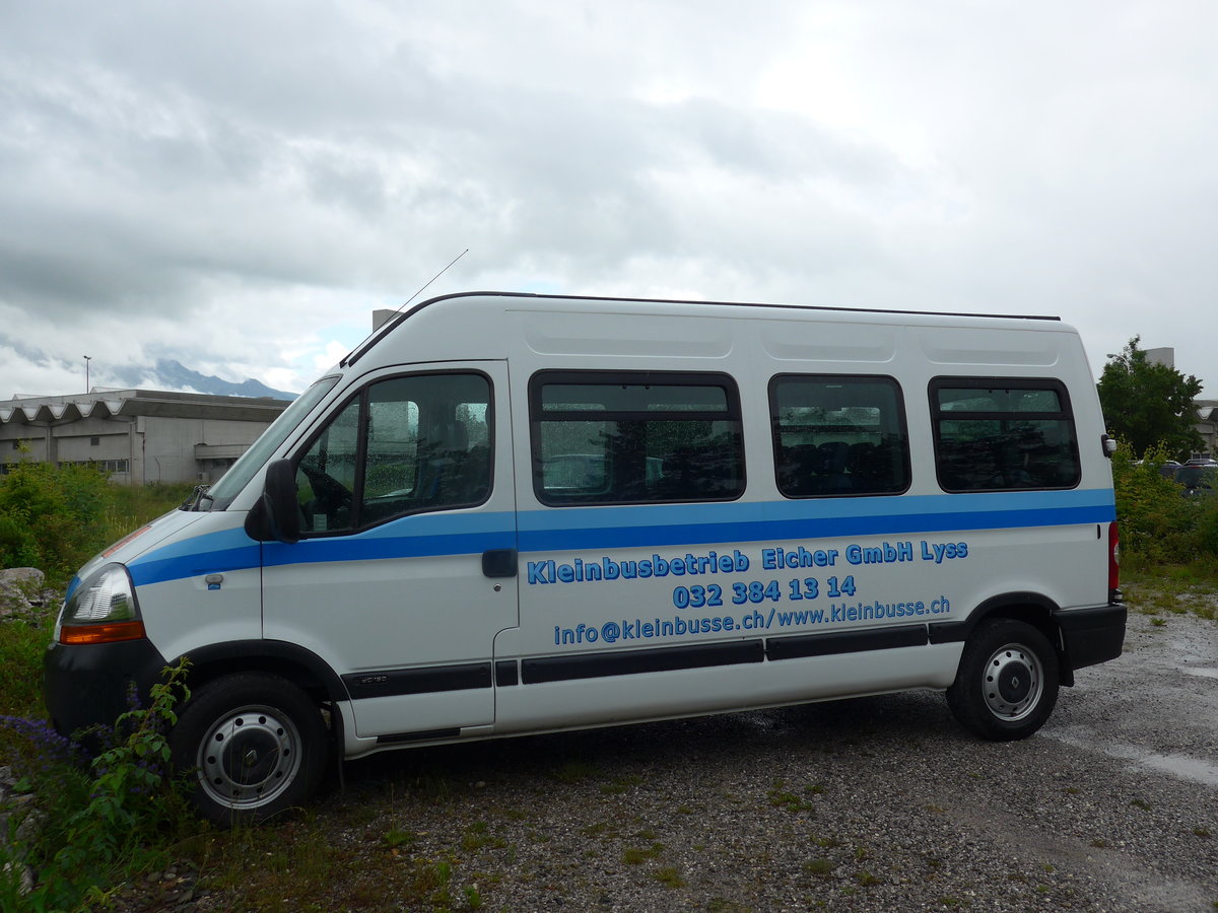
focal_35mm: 29
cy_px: 456
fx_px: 1020
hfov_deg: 61.7
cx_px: 609
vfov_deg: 48.2
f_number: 2.8
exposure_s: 1/800
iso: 80
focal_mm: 6
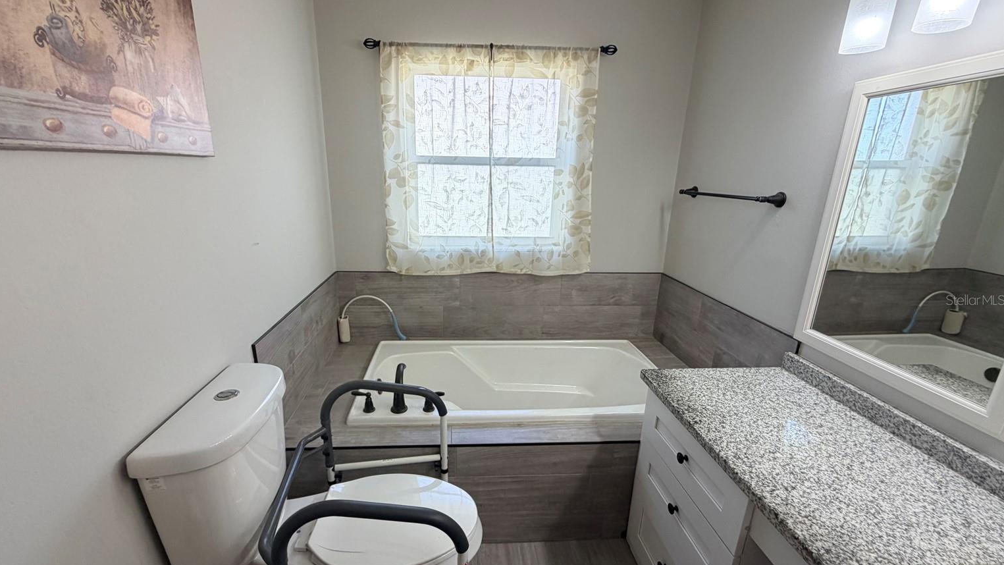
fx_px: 426
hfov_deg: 99.3
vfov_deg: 67.0
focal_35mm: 16
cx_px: 481
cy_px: 300
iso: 125
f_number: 2.2
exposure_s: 1/121
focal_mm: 2.22
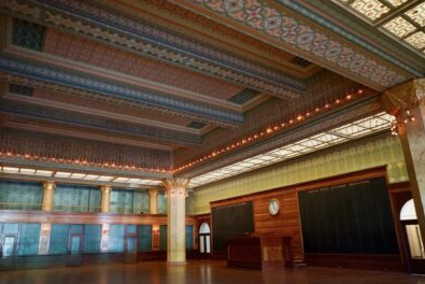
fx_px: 307
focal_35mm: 26
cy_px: 153
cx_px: 199
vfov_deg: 49.6
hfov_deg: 69.3
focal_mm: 24
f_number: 4
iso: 6400
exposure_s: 1/60
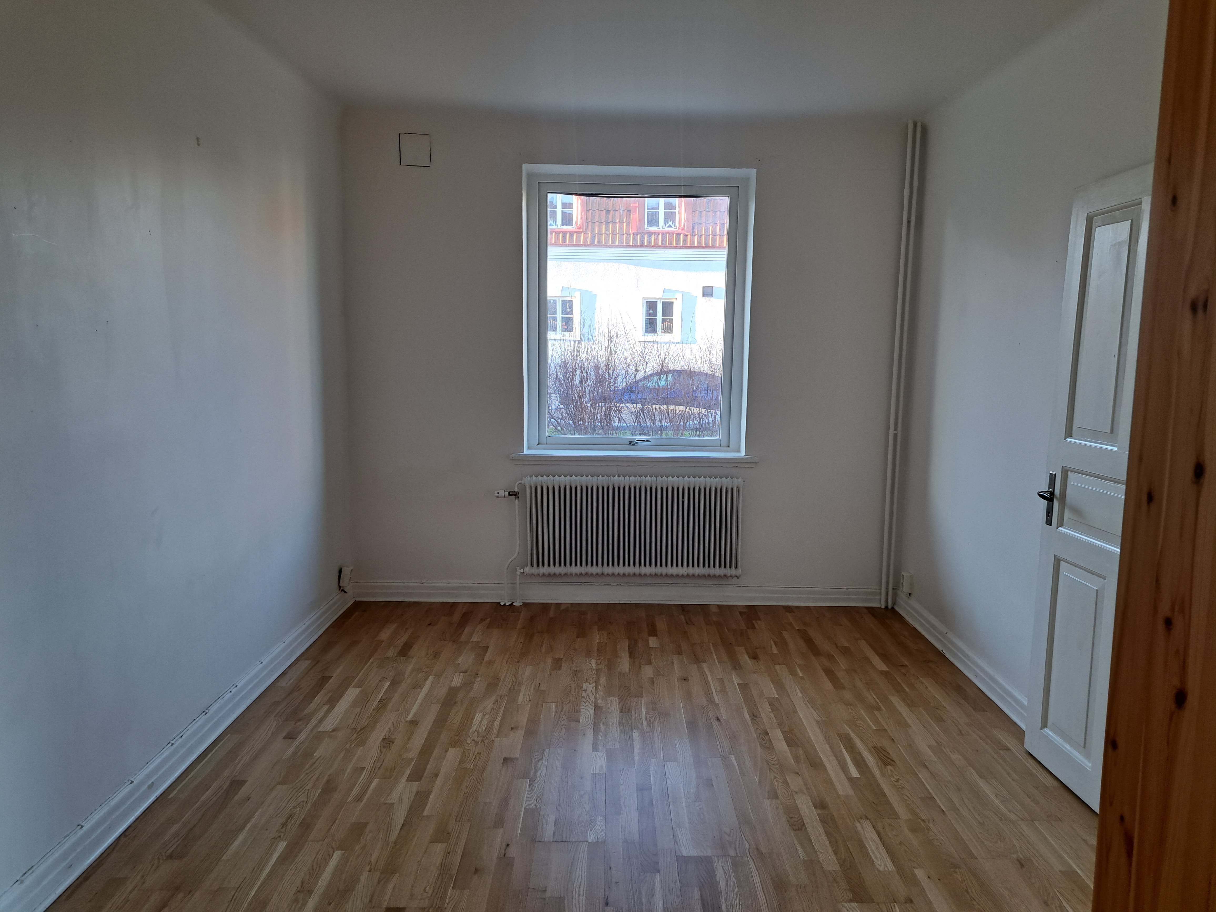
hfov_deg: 71.6
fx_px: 843
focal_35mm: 24
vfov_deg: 56.8
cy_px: 456
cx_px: 608
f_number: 1.8
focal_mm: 5.23
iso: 100
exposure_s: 1/50
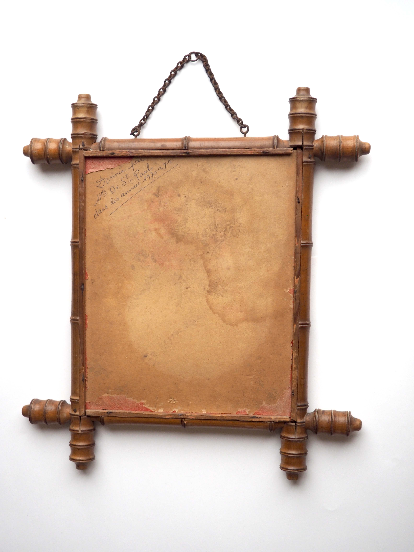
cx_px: 207
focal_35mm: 52
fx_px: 829
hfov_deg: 28.0
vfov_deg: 36.8
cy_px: 276
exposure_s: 1/20
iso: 640
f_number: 4.5
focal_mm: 26
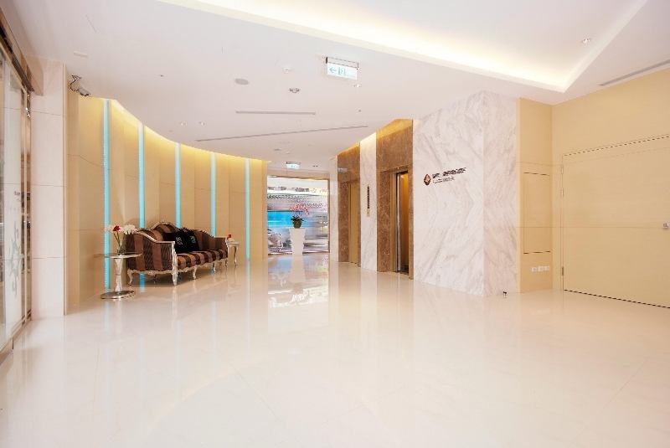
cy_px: 224
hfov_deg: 93.2
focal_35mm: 17
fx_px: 317
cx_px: 335
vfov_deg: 70.6
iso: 250
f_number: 10
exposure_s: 1/6
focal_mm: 11
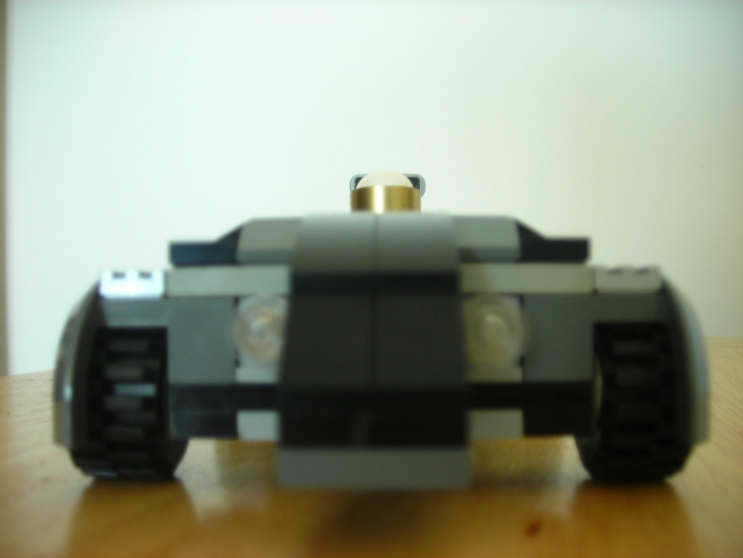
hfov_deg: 49.0
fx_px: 816
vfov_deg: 37.7
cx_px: 372
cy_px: 279
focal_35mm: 38
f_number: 3.2
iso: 50
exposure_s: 1/4.2
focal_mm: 6.3
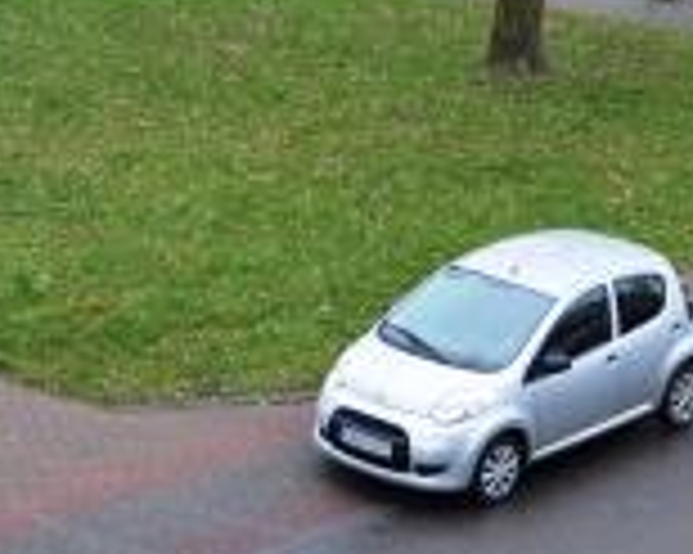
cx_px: 536
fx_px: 2939
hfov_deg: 13.4
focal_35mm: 143
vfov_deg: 10.6
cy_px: -43
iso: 400
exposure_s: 1/125
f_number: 5.6
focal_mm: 35
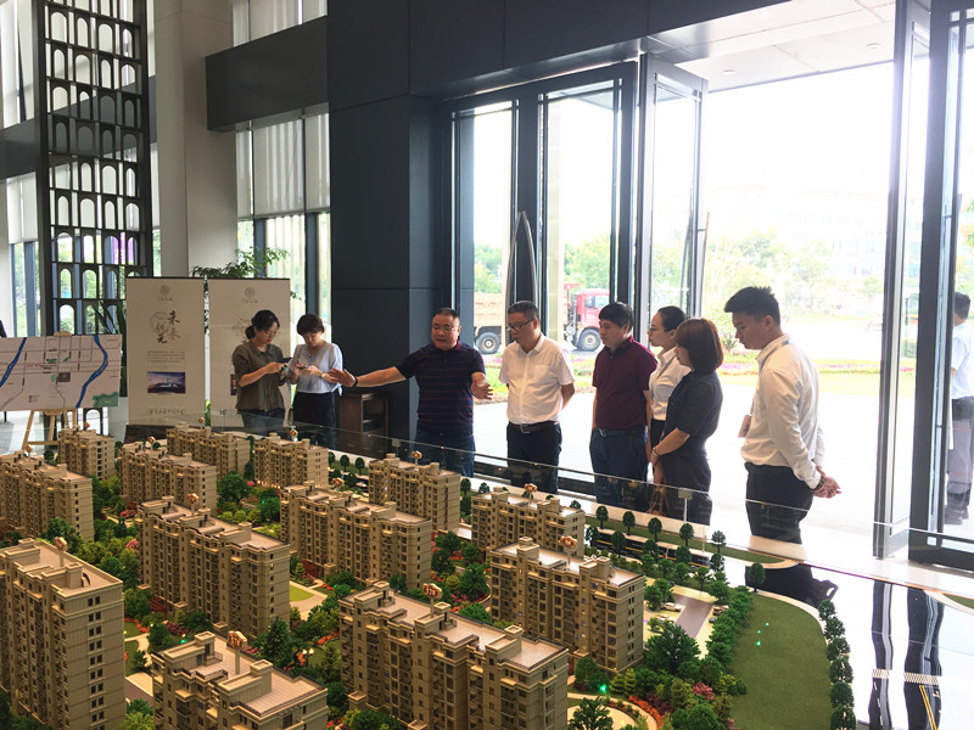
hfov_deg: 61.7
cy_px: 365
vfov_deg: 48.2
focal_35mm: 29
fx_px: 816
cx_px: 487
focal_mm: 4.15
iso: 40
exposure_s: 1/100
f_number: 2.2
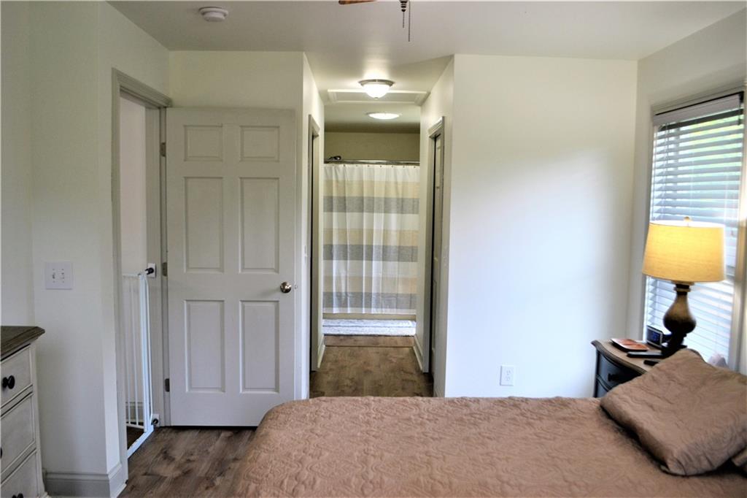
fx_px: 622
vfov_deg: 43.6
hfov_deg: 61.9
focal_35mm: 30
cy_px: 249
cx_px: 374
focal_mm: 20
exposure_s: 1/60
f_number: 4
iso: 400
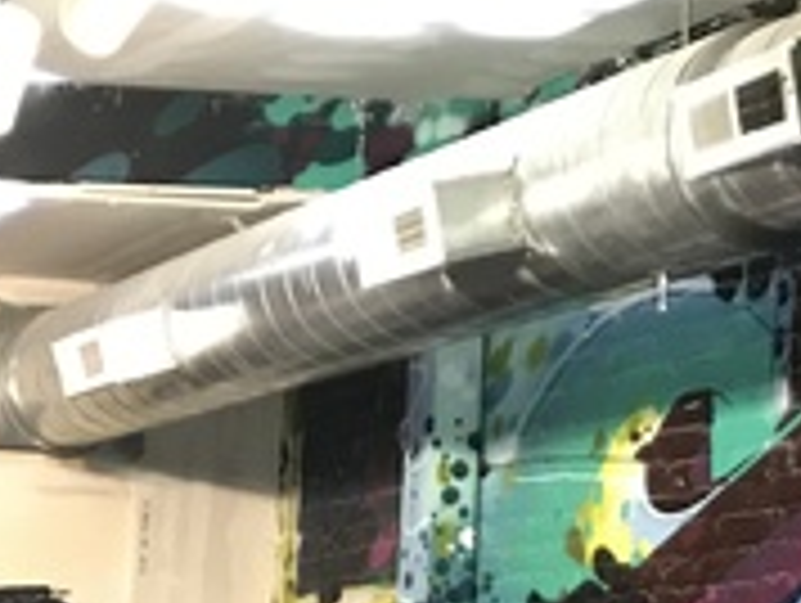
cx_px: -396
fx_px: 2618
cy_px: 981
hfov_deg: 16.0
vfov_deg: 12.3
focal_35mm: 113
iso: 100
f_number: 1.8
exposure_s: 1/5
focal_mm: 3.99
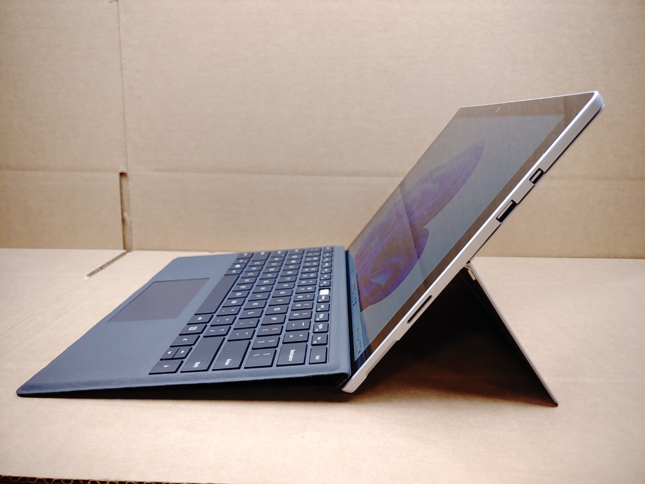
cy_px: 242
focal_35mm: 26
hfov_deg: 67.3
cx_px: 322
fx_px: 484
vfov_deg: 53.1
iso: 50
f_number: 1.8
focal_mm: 4.36
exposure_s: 1/120
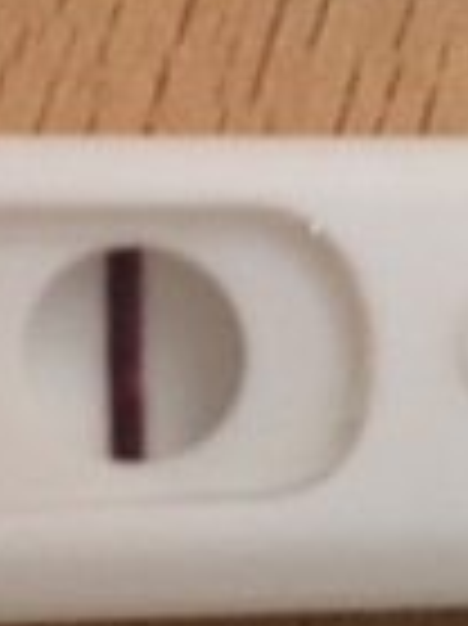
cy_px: 207
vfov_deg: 15.7
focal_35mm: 125
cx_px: 45
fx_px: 2257
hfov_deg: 11.8
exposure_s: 1/17
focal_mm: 4.15
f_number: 2.2
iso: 400
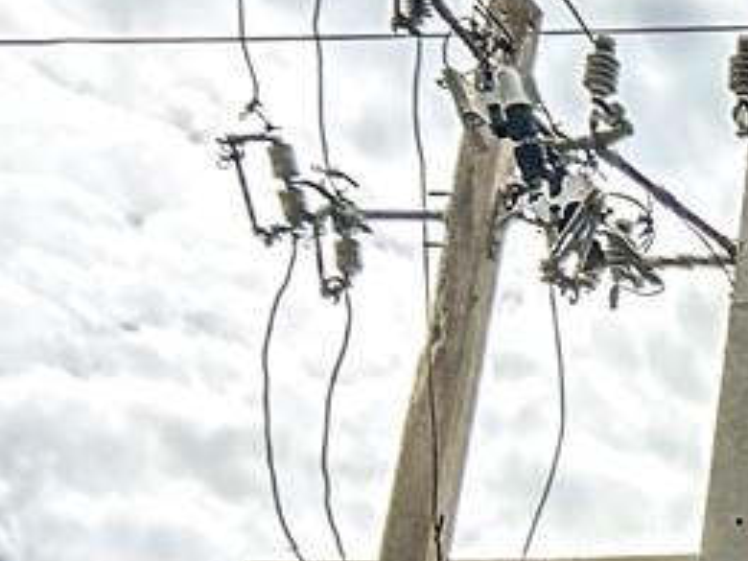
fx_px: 3457
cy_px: 1321
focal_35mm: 160
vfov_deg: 8.5
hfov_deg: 10.1
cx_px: 2022
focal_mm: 5.7
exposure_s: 1/3700
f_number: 1.5
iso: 50
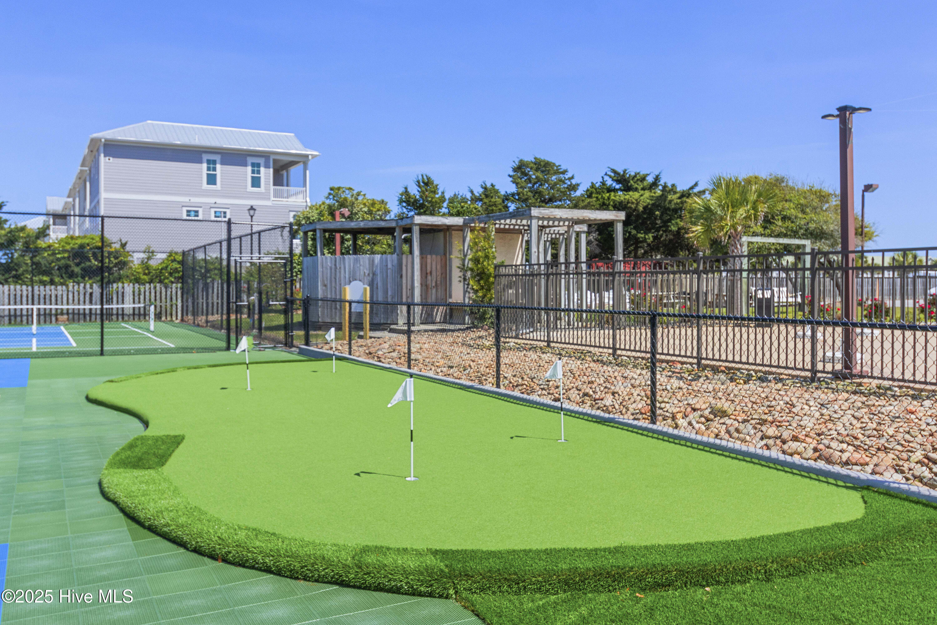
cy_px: 312
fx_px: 859
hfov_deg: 57.2
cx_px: 468
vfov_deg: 40.0
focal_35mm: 33
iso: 320
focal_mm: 22
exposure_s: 1/1000
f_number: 8
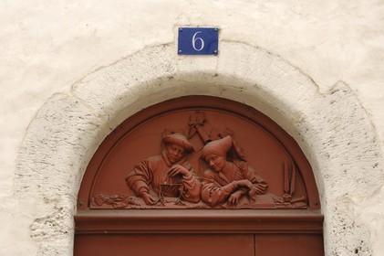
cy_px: 128
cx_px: 192
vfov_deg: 20.1
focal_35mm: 68
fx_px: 719
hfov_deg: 29.9
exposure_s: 1/160
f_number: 4.2
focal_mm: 45
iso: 100
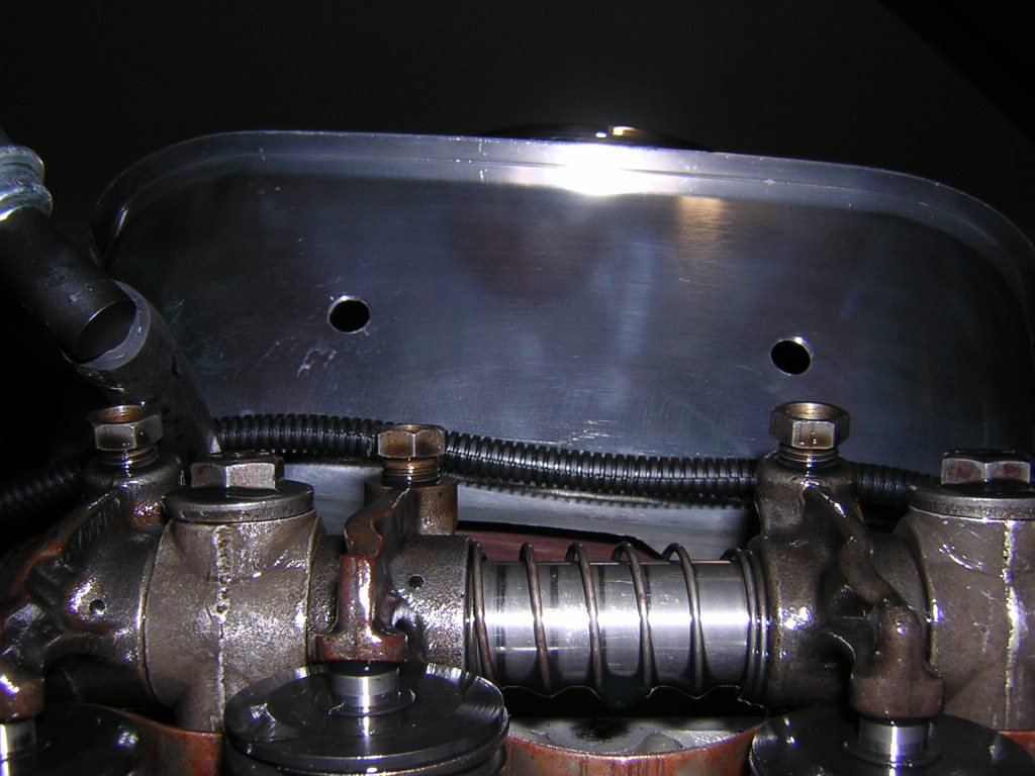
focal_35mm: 36
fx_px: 1076
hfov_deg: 51.4
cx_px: 518
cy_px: 388
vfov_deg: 39.7
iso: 100
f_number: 5.2
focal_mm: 4.7
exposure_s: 1/60.1
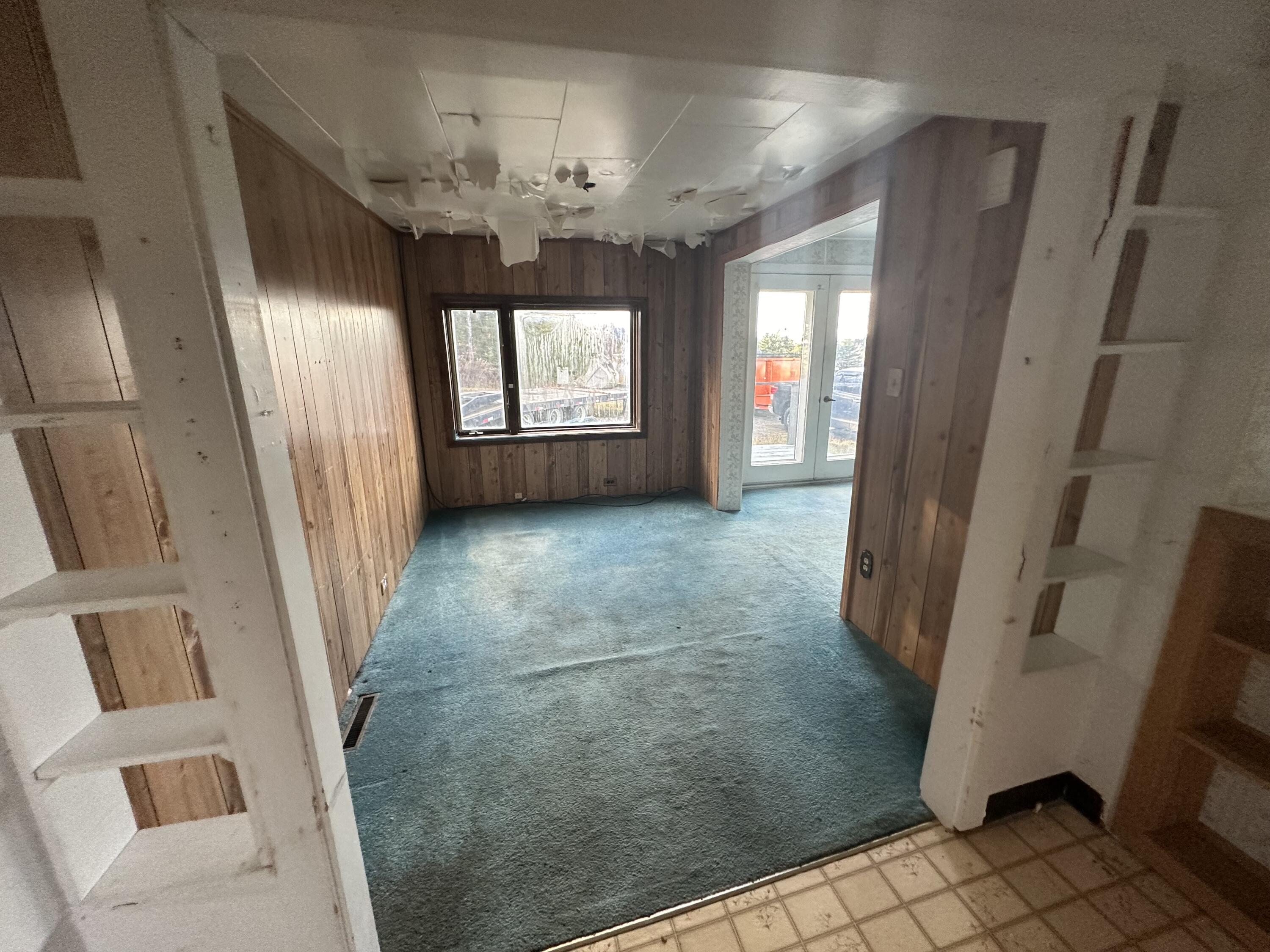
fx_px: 514
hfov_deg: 102.1
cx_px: 635
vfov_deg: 85.7
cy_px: 476
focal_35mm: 14
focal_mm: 2.22
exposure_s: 1/99
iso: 250
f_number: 2.2
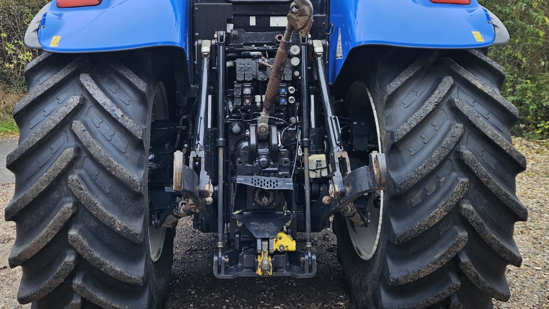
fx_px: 539
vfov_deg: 31.5
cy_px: 78
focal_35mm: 37
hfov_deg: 53.9
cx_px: 253
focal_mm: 5.4
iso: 32
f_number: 1.8
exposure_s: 1/100
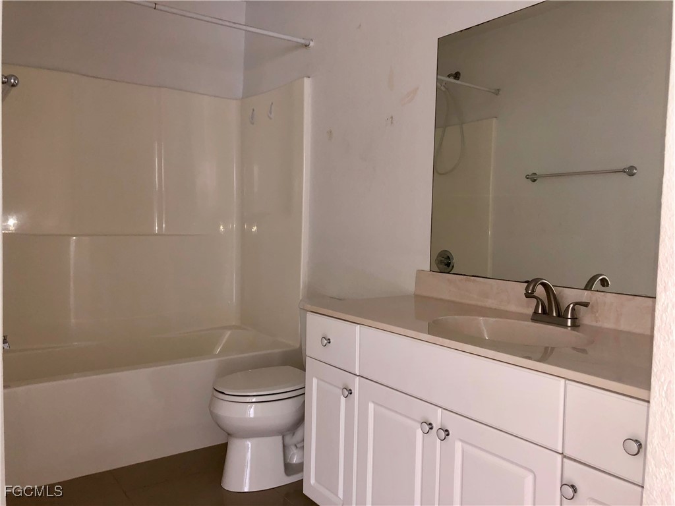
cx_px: 338
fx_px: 546
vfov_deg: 49.7
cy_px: 253
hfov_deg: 63.4
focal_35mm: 28
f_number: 1.8
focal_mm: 4
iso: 64
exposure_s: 1/5
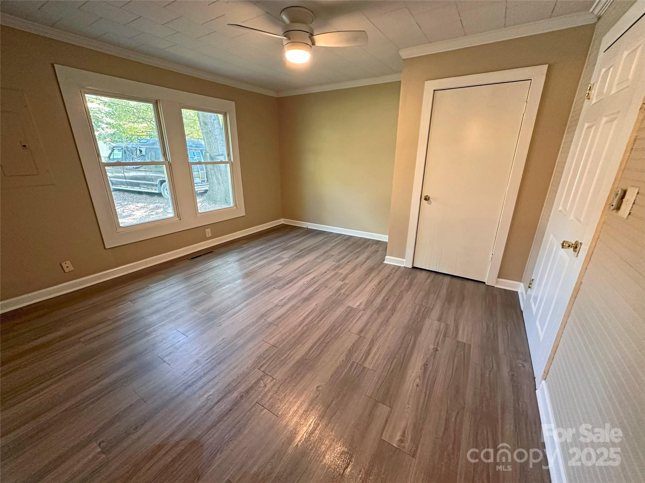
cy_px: 242
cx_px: 322
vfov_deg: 85.7
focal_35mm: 14
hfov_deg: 102.1
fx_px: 261
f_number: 2.2
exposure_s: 1/60
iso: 320
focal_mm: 2.22
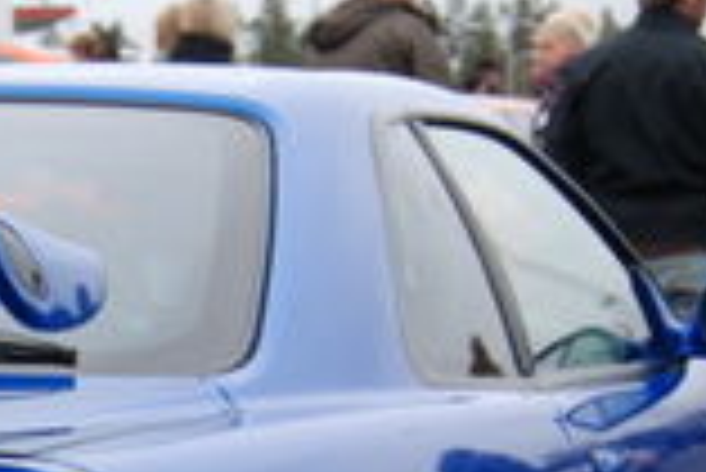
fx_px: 3121
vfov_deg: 8.5
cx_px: -130
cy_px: 688
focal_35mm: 159
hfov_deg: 12.6
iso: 100
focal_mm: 26
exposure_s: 1/30
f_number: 4.2
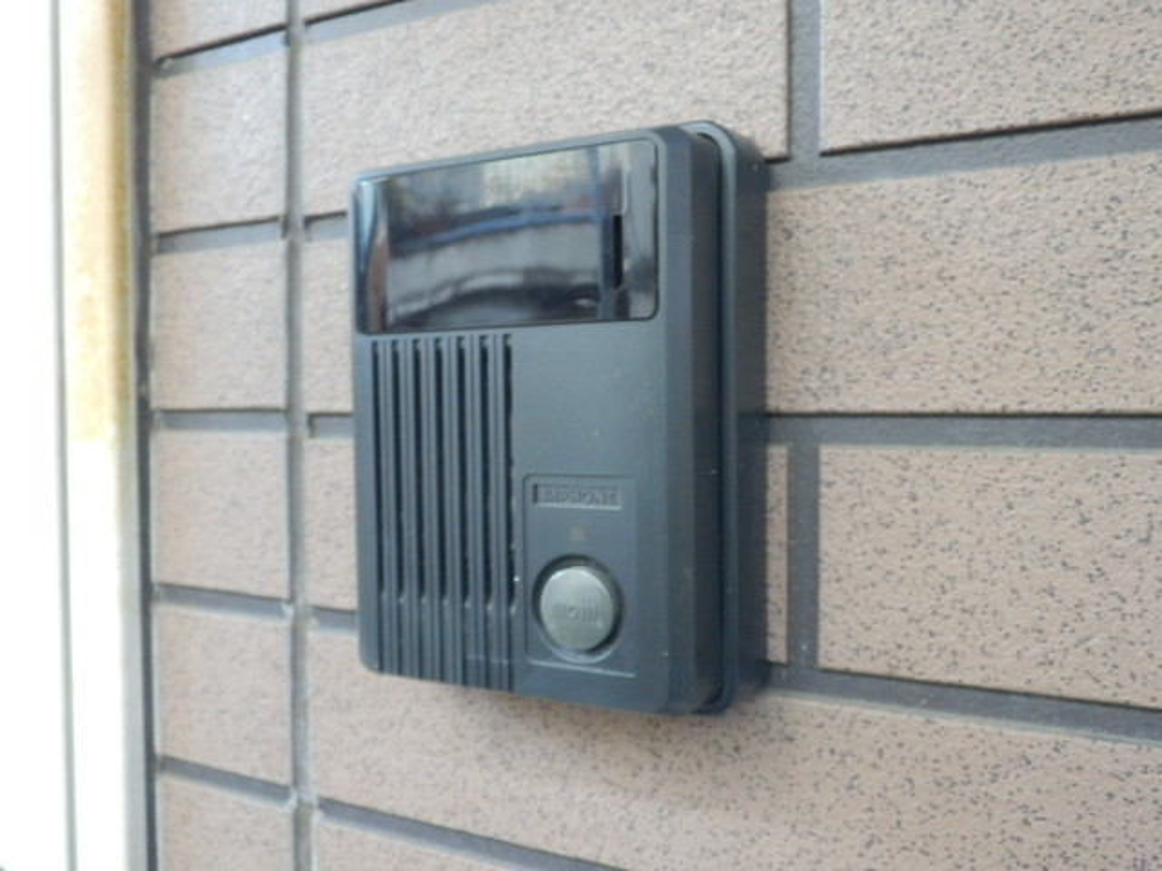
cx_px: 581
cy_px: 436
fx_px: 1108
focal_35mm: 33
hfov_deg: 55.4
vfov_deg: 42.9
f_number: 3.7
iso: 500
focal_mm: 5.9
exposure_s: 1/30
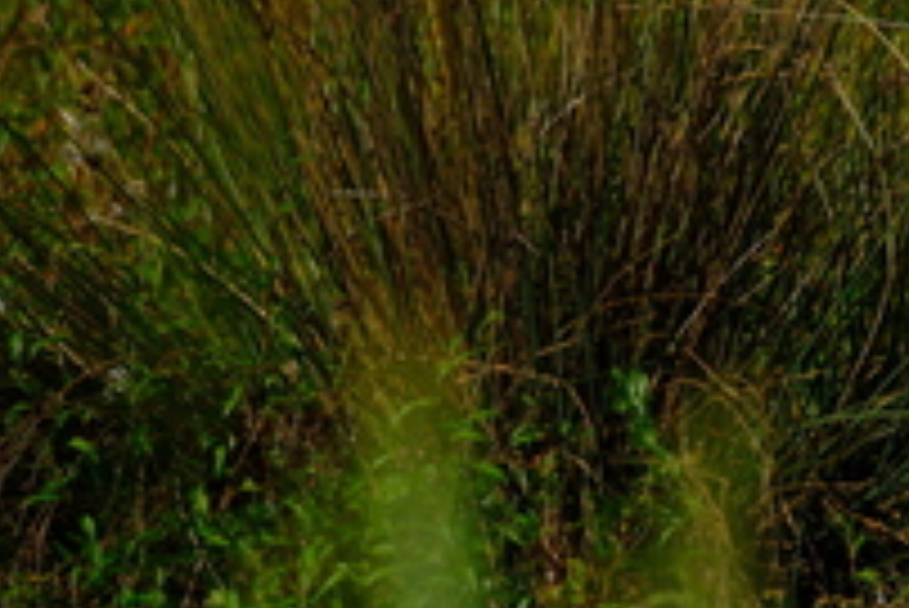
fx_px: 51773
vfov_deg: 0.7
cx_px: 972
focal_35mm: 2049
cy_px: -25
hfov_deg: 1.0
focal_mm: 600
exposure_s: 1/3200
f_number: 8
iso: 1000
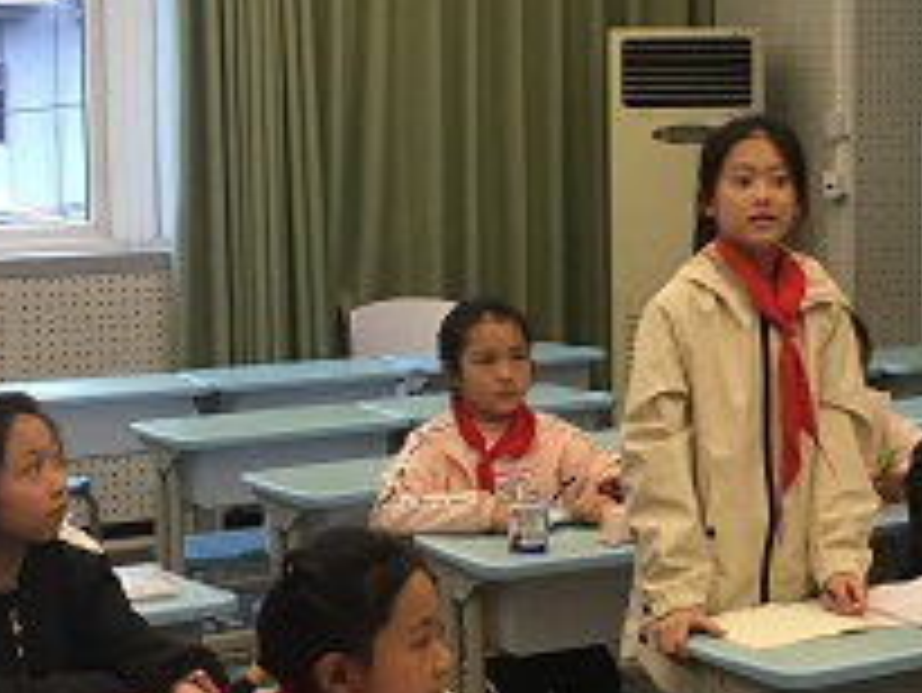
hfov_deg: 22.6
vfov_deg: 17.3
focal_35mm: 85
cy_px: 238
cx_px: 778
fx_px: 2265
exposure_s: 1/33
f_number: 2.2
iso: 32
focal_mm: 4.15
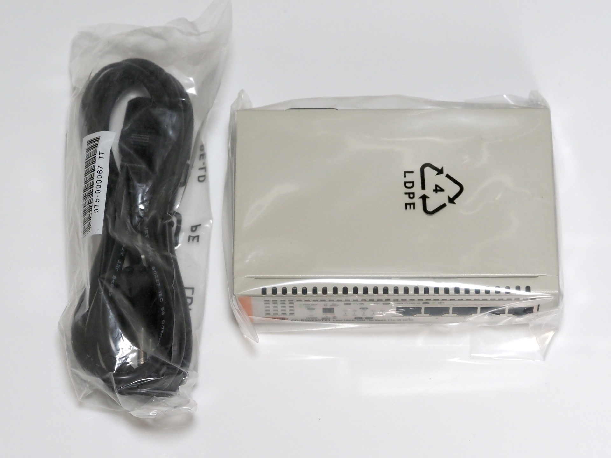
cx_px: 306
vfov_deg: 12.3
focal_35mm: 120
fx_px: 2118
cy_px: 229
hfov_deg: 16.4
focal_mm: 60
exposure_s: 1/125
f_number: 5.6
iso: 1600
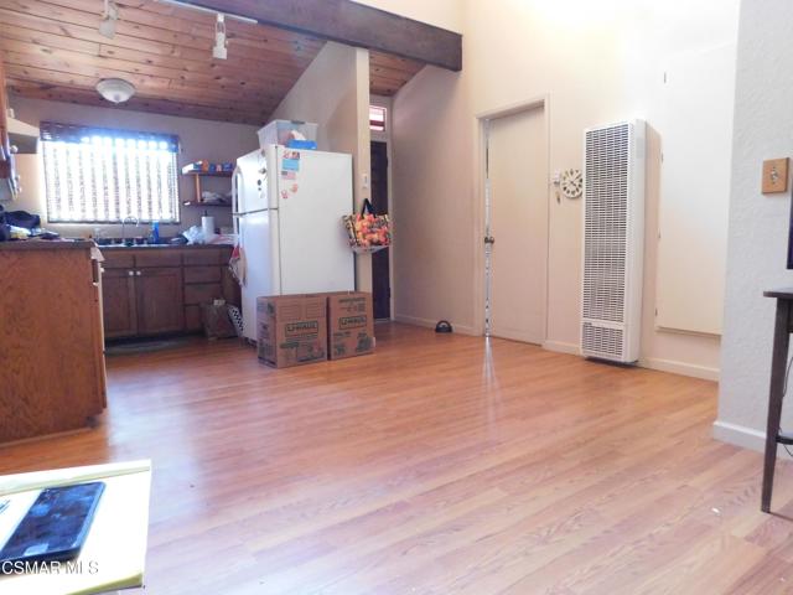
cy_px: 298
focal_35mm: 23
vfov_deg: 58.9
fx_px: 527
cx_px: 396
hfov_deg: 73.9
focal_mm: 4
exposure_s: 1/3
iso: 800
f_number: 3
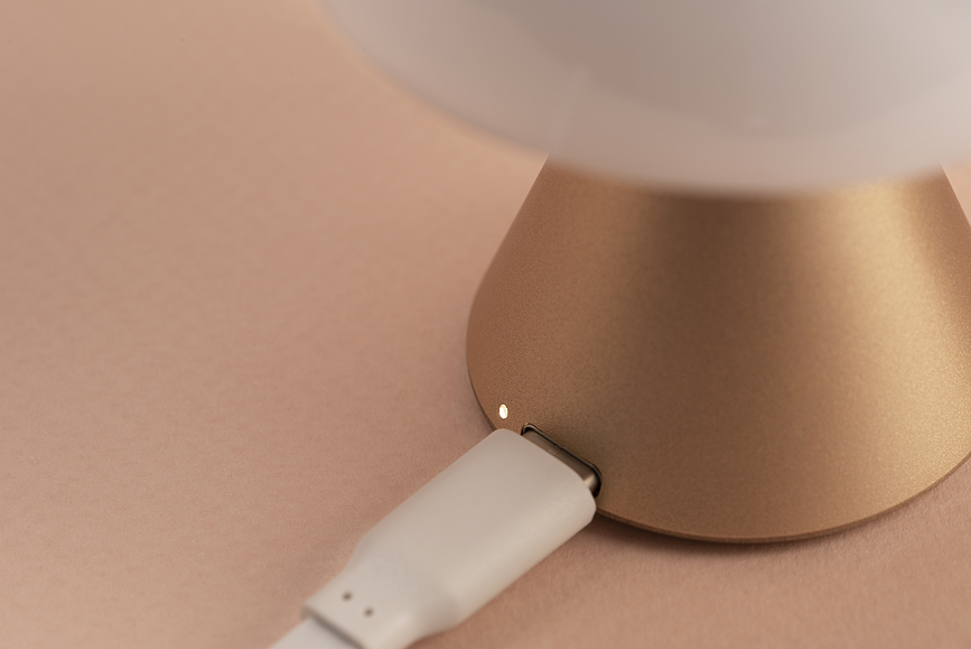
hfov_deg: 19.4
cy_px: 324
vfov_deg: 13.1
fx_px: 2833
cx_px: 486
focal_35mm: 105
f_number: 11
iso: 100
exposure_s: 2
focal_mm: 105
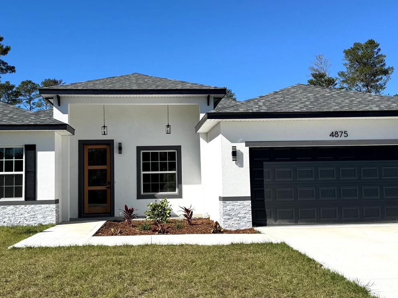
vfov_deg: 36.8
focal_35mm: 39
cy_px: 144
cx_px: 186
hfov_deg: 47.8
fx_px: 448
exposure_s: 1/7092
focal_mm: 6.76
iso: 80
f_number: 1.78
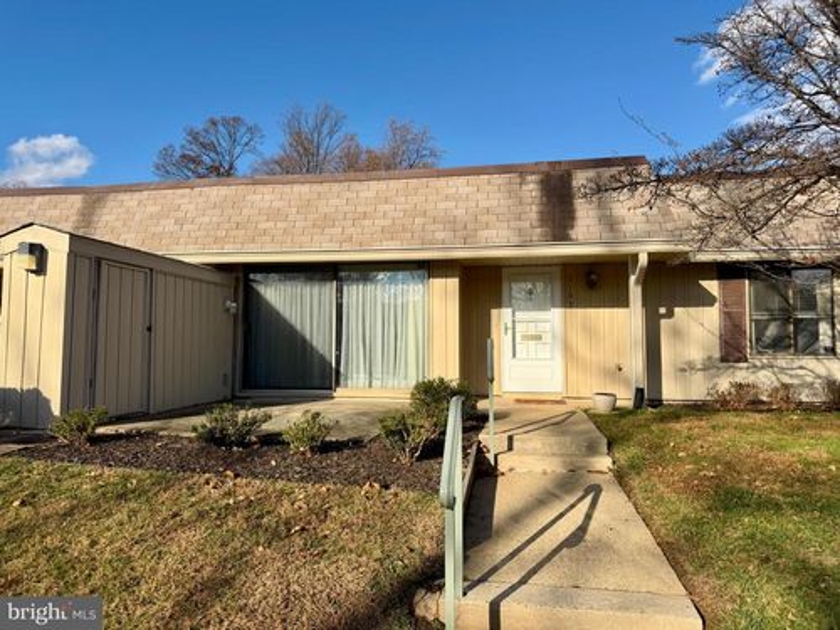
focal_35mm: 24
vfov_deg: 56.8
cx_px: 420
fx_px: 582
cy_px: 315
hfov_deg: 71.6
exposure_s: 1/5714
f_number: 1.78
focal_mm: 6.76
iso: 80
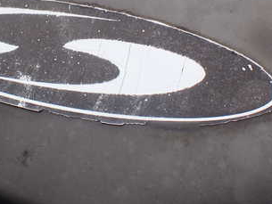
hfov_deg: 32.0
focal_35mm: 59
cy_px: 37
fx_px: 464
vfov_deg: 24.4
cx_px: 62
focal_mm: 5.4
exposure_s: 1/200
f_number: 3.2
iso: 100
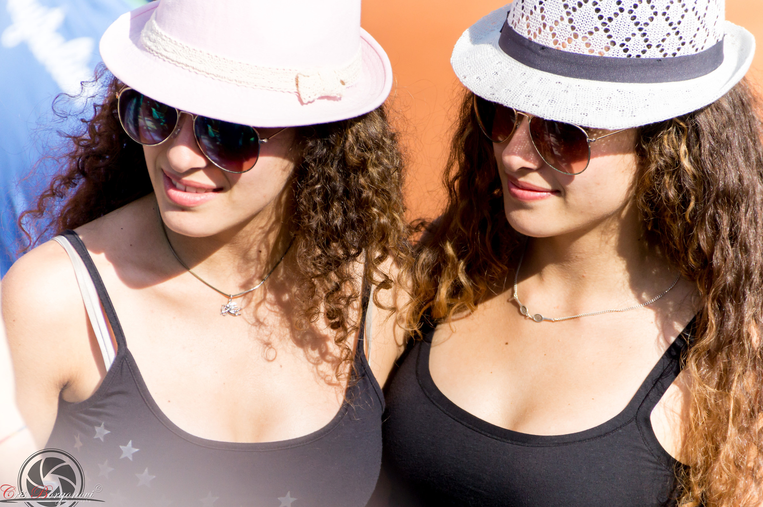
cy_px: 254
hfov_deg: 6.0
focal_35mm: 345
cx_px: 382
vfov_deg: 4.0
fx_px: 7303
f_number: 5.6
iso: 400
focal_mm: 230
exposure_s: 1/2500
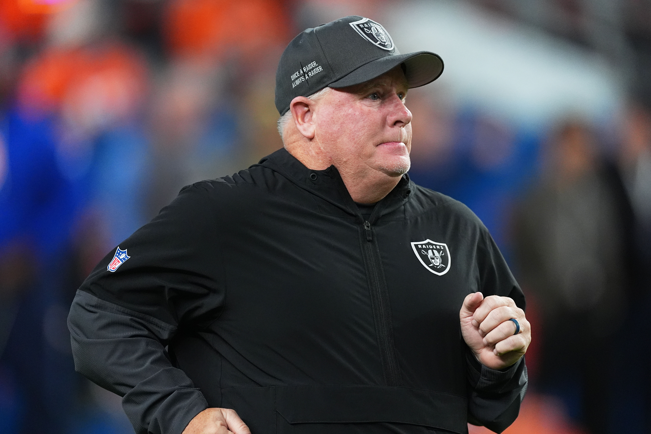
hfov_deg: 3.4
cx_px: 326
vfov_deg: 2.3
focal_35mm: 600
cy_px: 217
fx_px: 10849
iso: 4000
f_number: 4
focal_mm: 600
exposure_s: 1/2000
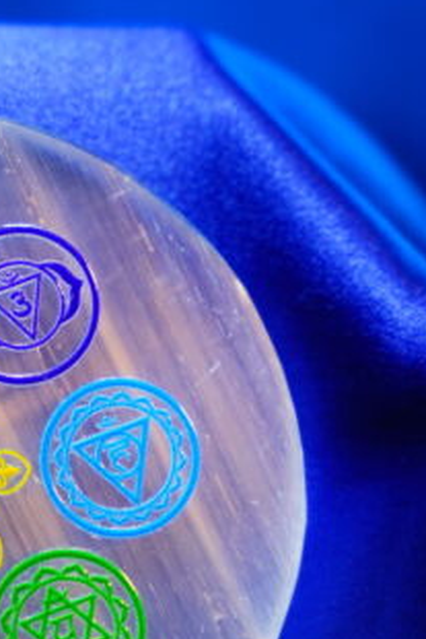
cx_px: -101
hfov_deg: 6.7
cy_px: 373
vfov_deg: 10.1
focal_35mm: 203
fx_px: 3599
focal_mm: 70
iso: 320
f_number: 2.8
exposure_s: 1/100
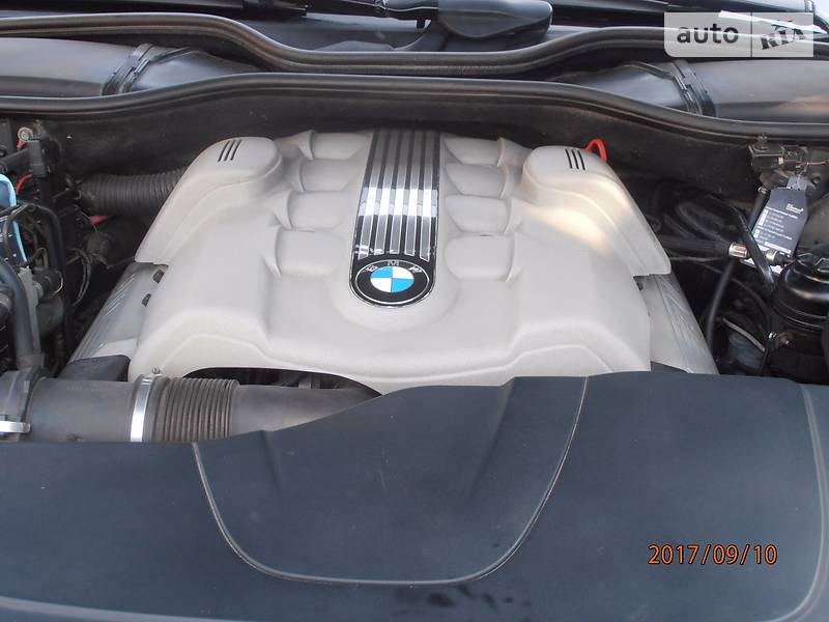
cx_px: 414
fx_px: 1365
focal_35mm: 57
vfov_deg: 25.7
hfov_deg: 33.8
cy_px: 311
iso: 100
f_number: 4.5
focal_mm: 10
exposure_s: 1/50
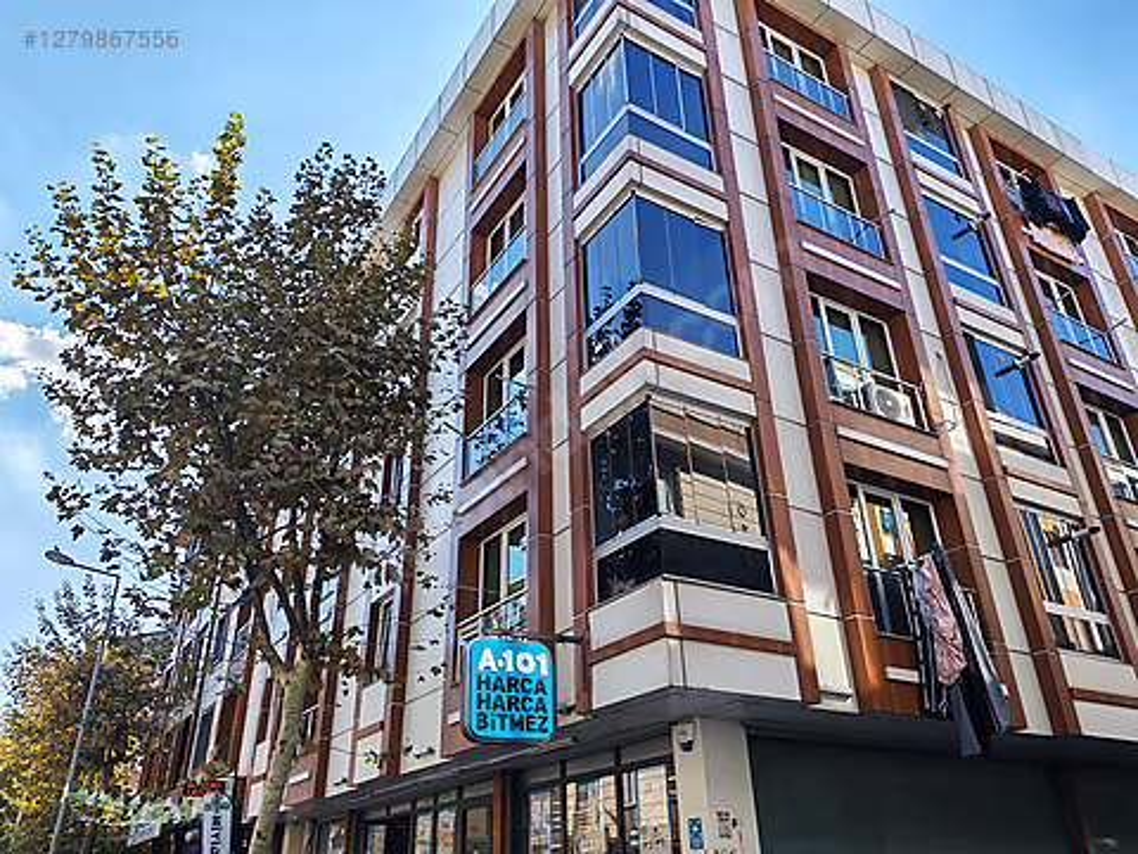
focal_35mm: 27
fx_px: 888
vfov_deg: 51.4
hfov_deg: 65.3
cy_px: 427
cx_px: 569
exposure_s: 1/680
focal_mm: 6.12
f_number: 1.9
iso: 50
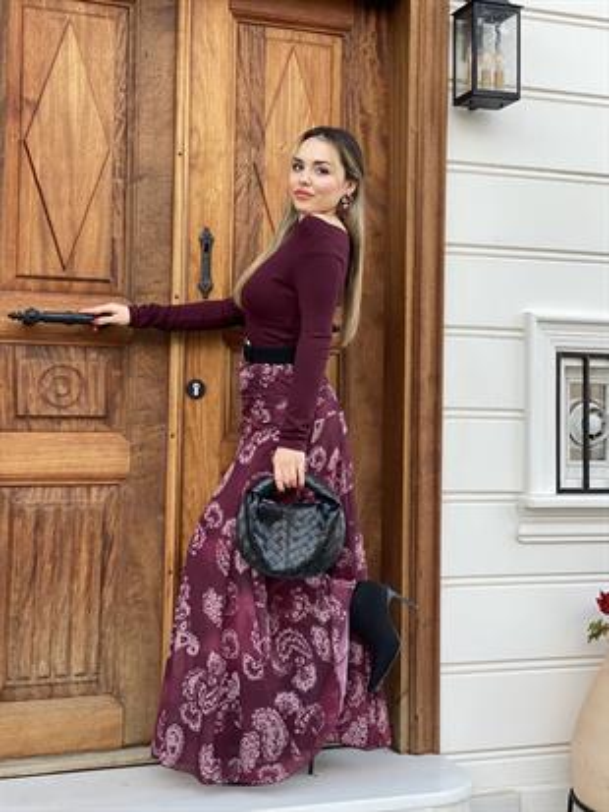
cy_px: 406
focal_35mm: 52
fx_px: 1219
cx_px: 304
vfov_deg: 36.8
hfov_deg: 28.0
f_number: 2
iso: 80
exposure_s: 1/122
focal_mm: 6
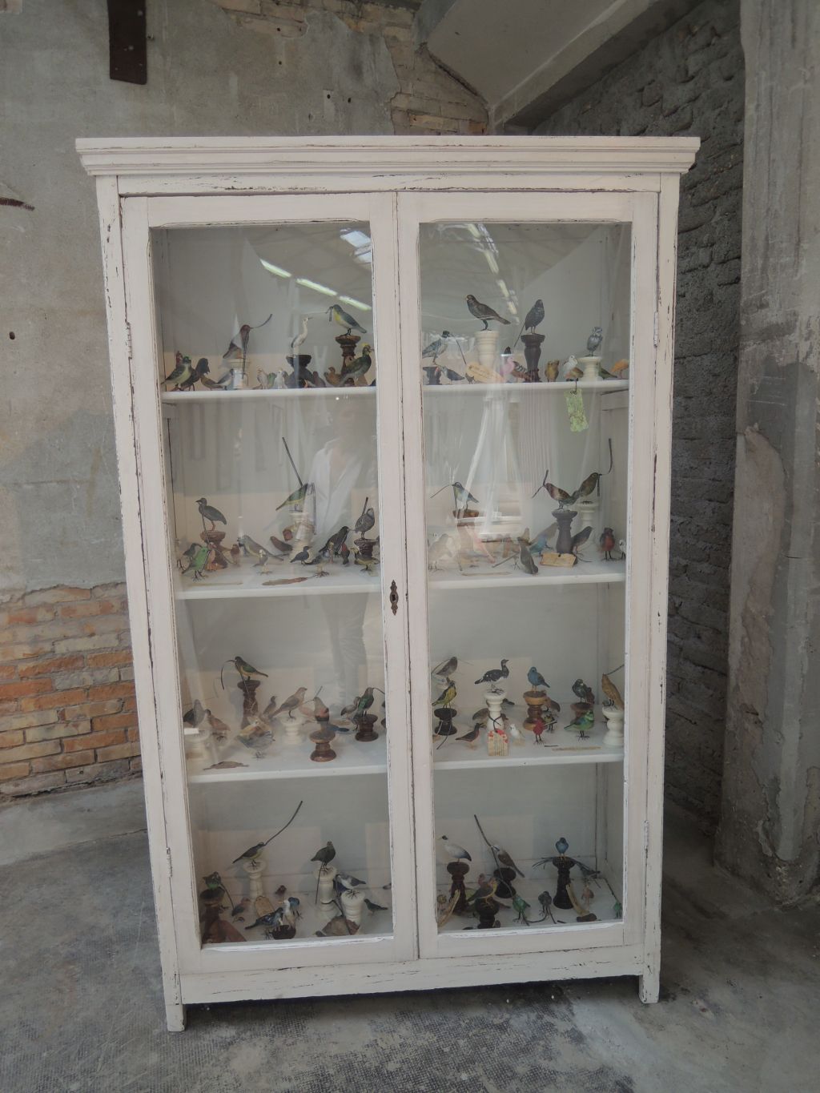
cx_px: 410
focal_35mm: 24
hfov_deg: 56.8
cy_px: 546
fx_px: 758
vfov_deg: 71.6
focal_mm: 4.3
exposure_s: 1/80
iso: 100
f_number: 2.2
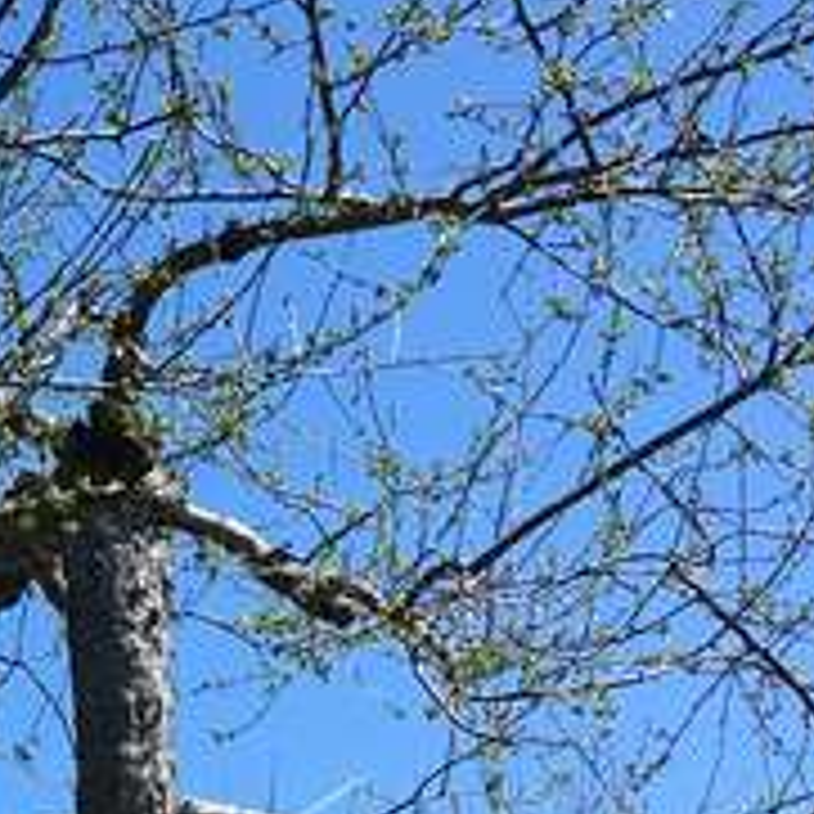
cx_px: -270
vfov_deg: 15.0
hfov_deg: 14.7
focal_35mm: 113
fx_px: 3006
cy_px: 886
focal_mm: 4.15
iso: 25
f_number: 2.2
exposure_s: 1/962
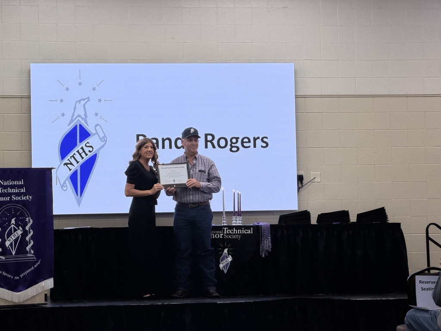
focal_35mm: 100
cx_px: 220
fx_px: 1274
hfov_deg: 19.6
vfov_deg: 14.8
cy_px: 166
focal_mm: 16.89
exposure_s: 1/120
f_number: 2.8
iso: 100
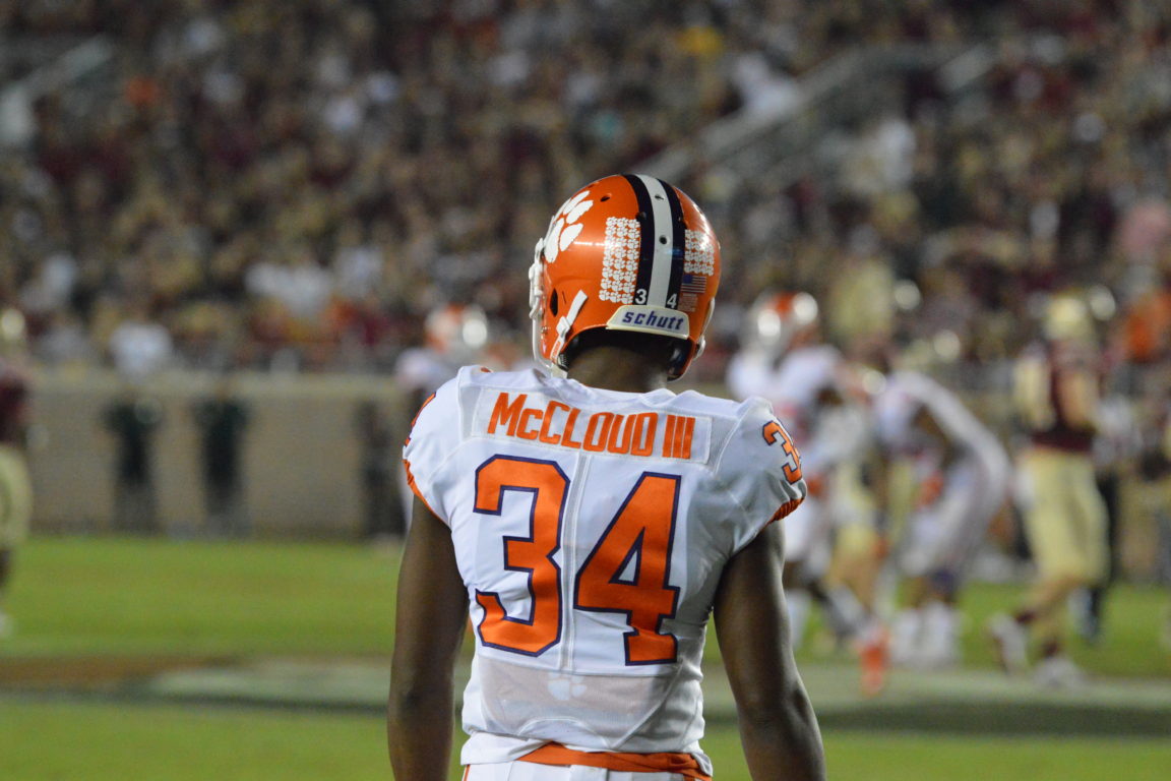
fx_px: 9758
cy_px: 390
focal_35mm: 300
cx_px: 586
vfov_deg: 4.6
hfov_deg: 6.9
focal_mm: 200
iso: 6400
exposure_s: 1/800
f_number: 5
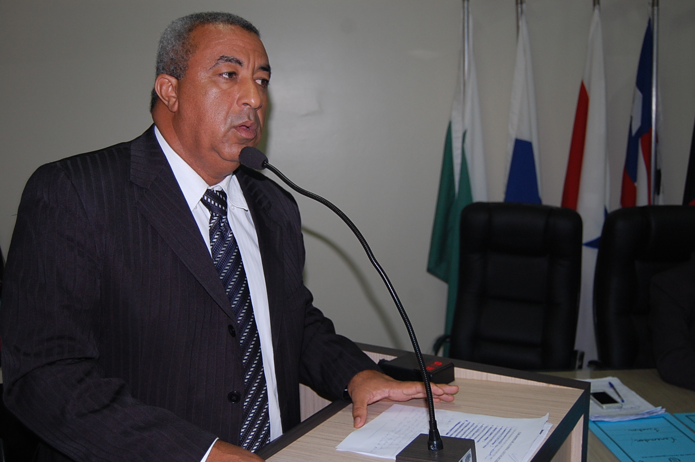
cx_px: 348
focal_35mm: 39
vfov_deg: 34.1
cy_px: 231
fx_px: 752
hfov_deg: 49.6
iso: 400
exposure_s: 1/60
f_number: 4
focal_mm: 26
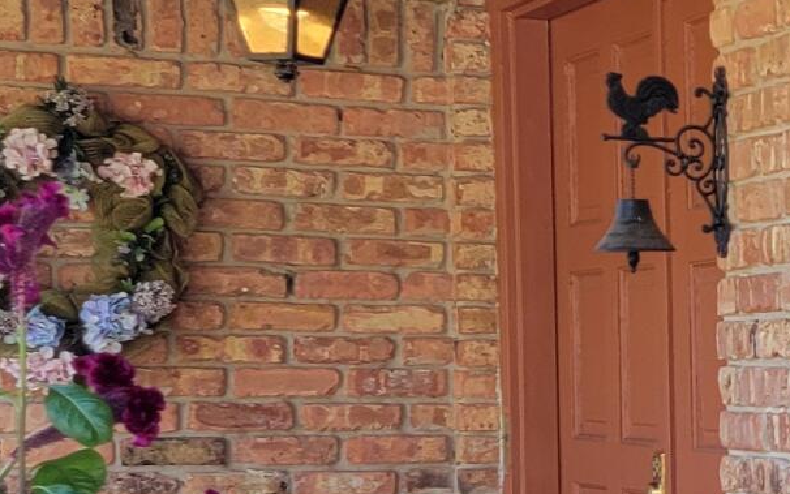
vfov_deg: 10.3
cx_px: 1283
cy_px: 497
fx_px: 2713
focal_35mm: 126
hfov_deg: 15.0
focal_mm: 6.7
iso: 32
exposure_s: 1/120
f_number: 1.8
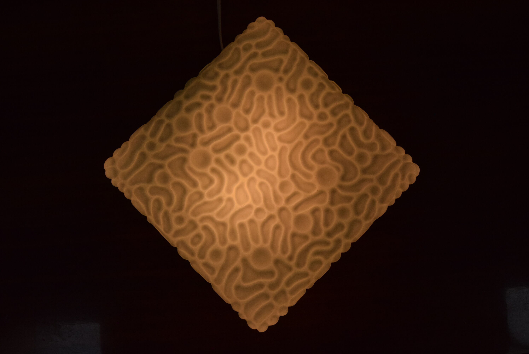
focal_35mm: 33
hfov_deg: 57.2
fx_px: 485
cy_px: 177
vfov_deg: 40.0
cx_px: 264
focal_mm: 22
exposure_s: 1/1000
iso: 1600
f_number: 16
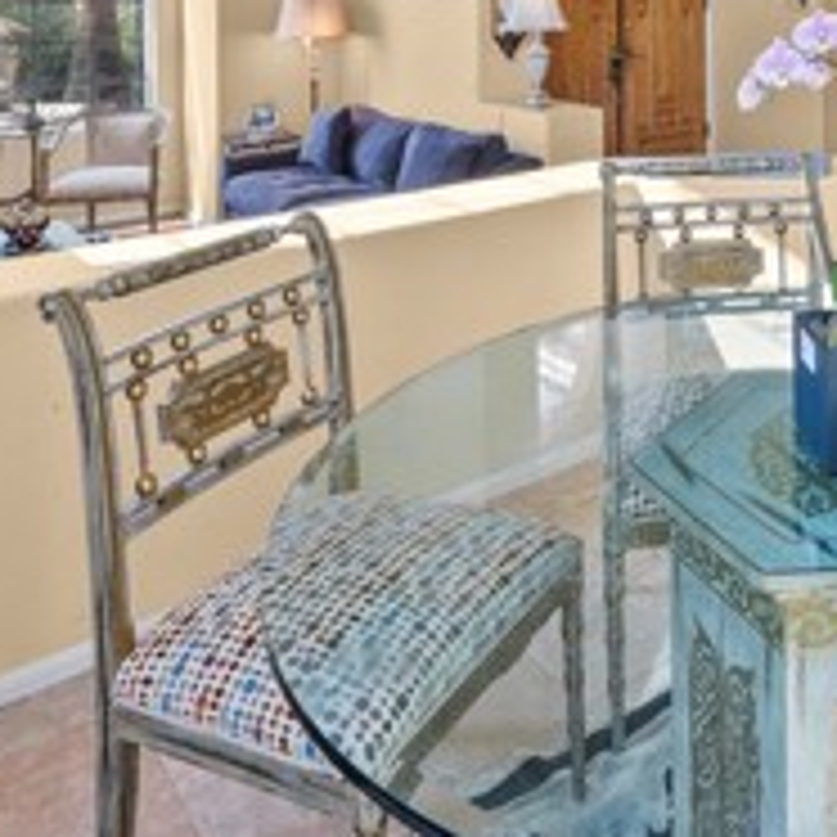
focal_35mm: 38
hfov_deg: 40.4
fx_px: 1040
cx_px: 760
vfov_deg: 37.7
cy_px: -52
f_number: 9
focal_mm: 13
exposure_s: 1/5
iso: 250
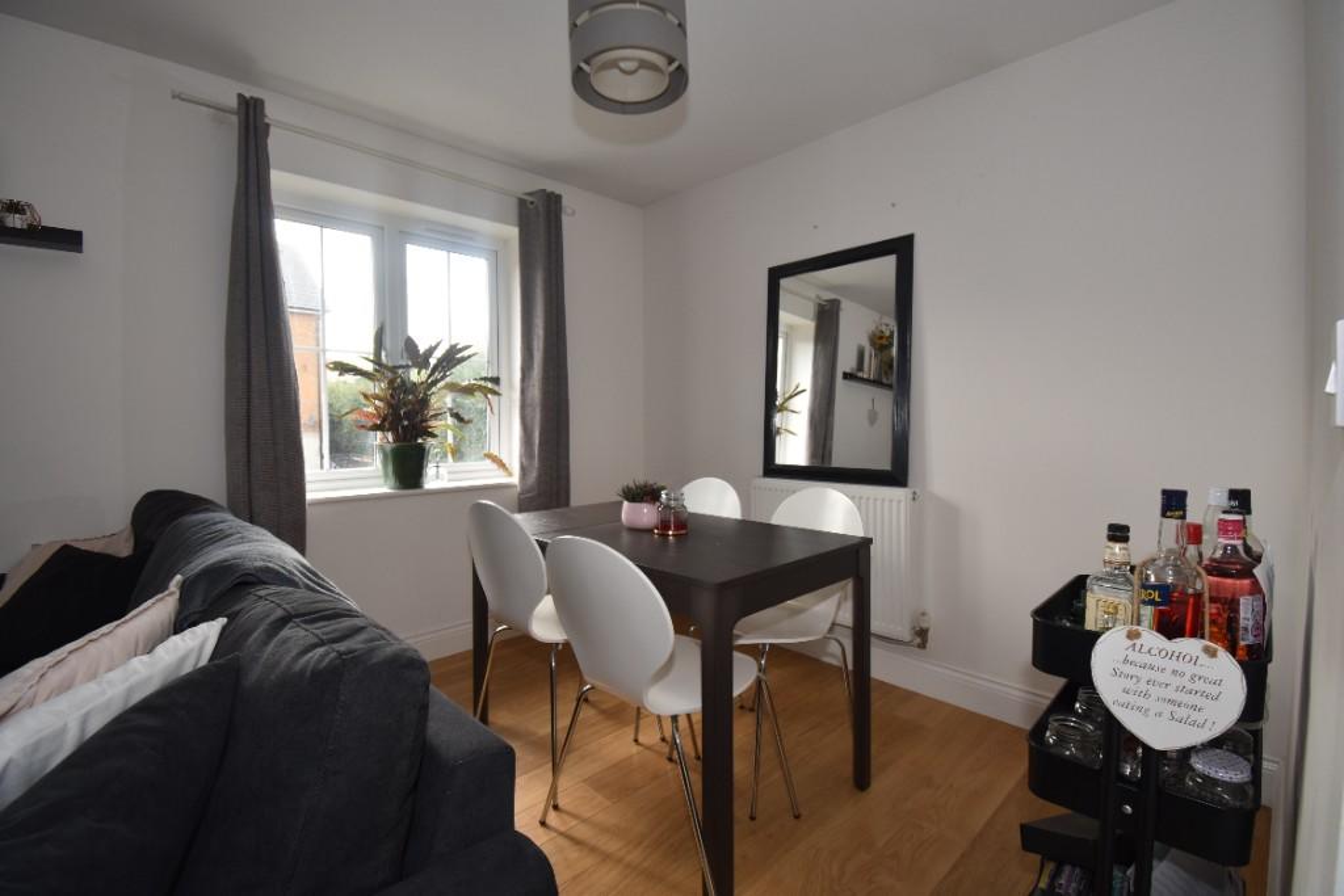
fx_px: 560
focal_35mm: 15
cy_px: 448
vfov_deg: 77.3
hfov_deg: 100.4
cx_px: 672
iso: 280
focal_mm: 10
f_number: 5.6
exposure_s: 1/125
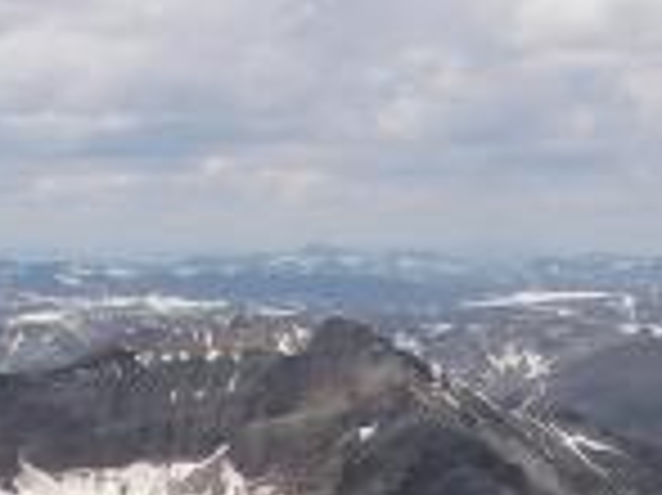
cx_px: 883
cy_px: 1004
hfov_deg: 11.6
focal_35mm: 166
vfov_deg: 8.5
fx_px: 3172
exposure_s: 1/320
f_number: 6.6
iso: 64
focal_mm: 6.3
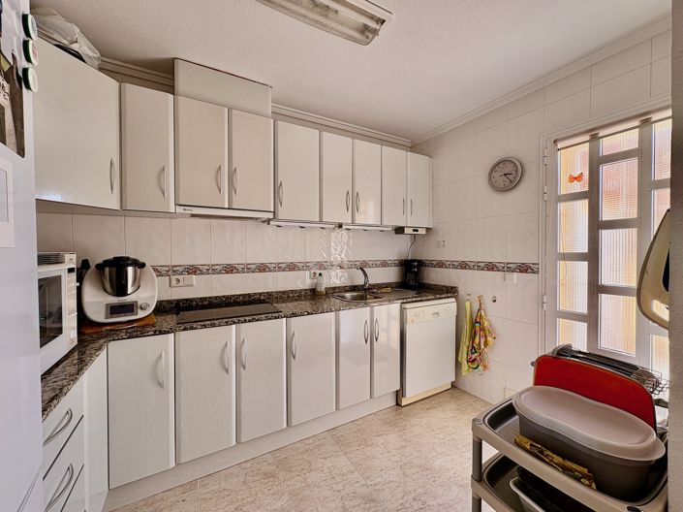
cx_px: 342
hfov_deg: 102.1
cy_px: 256
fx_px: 276
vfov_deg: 85.6
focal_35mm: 14
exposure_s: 1/99
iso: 40
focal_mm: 2.22
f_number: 2.2
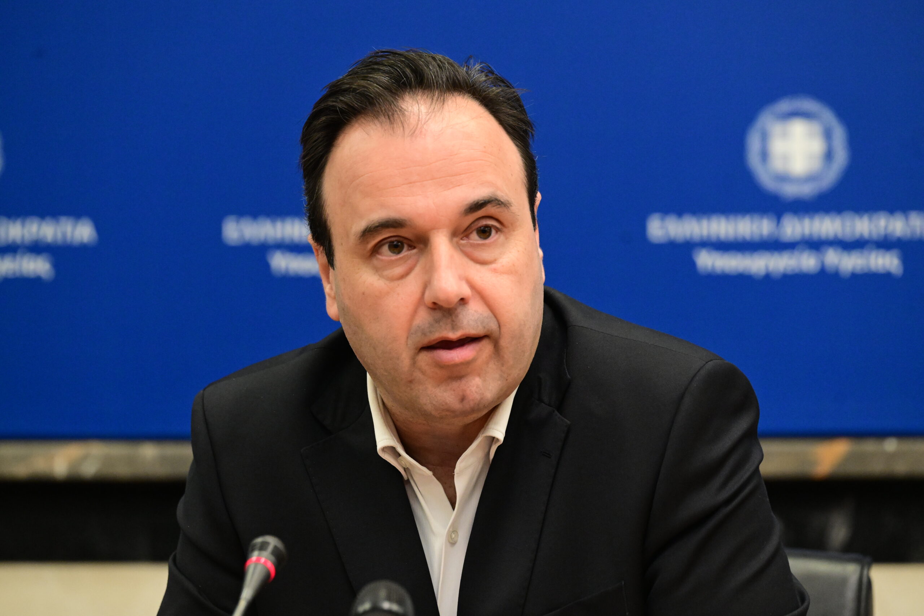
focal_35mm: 200
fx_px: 5133
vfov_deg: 6.9
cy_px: 308
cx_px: 462
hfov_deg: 10.3
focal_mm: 200
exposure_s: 1/400
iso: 6400
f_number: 5
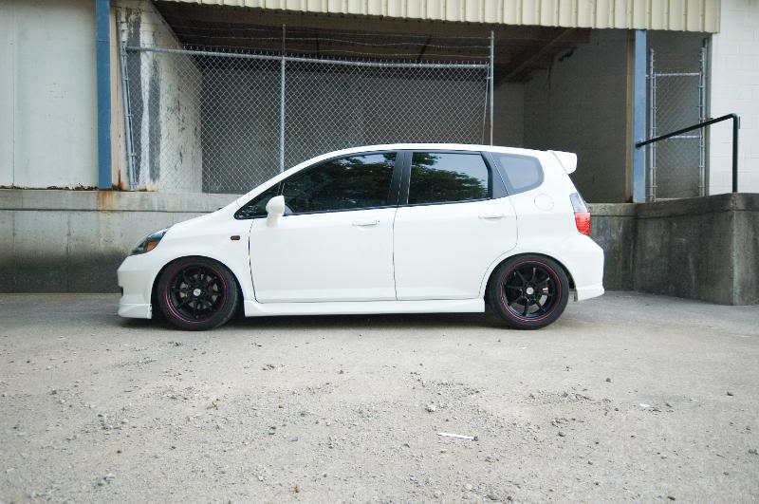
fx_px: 442
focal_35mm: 21
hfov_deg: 81.3
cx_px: 380
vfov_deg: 59.3
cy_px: 252
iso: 400
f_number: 5
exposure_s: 1/125
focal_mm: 14
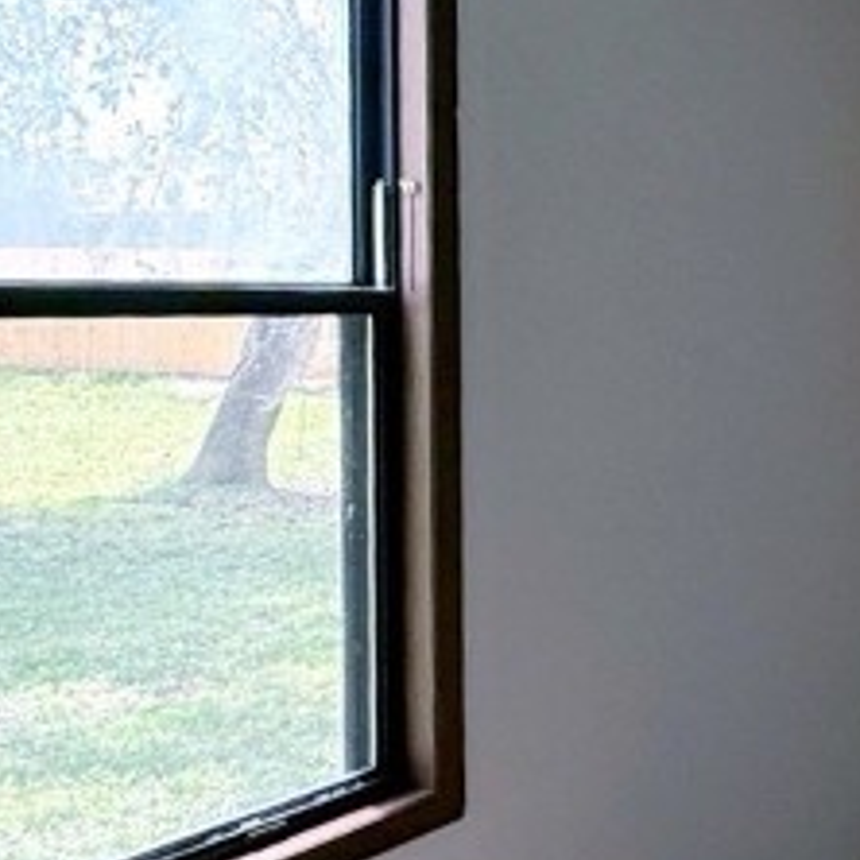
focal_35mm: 57
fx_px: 1602
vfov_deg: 29.9
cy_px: 322
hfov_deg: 24.2
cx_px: 1255
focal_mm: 2.22
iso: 125
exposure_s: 1/99
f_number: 2.2
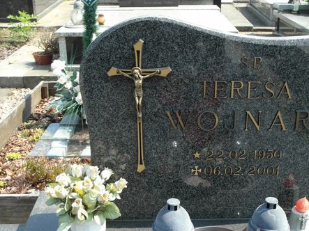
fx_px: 464
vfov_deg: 27.9
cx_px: 188
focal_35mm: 52
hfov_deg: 36.7
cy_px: 143
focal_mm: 7.8
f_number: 4.2
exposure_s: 1/180
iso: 80
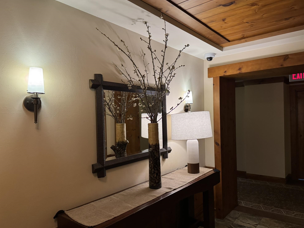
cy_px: 117
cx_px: 158
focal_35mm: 25
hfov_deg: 69.4
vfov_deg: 54.9
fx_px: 220
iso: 640
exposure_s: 1/60
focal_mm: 6.76
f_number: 1.78
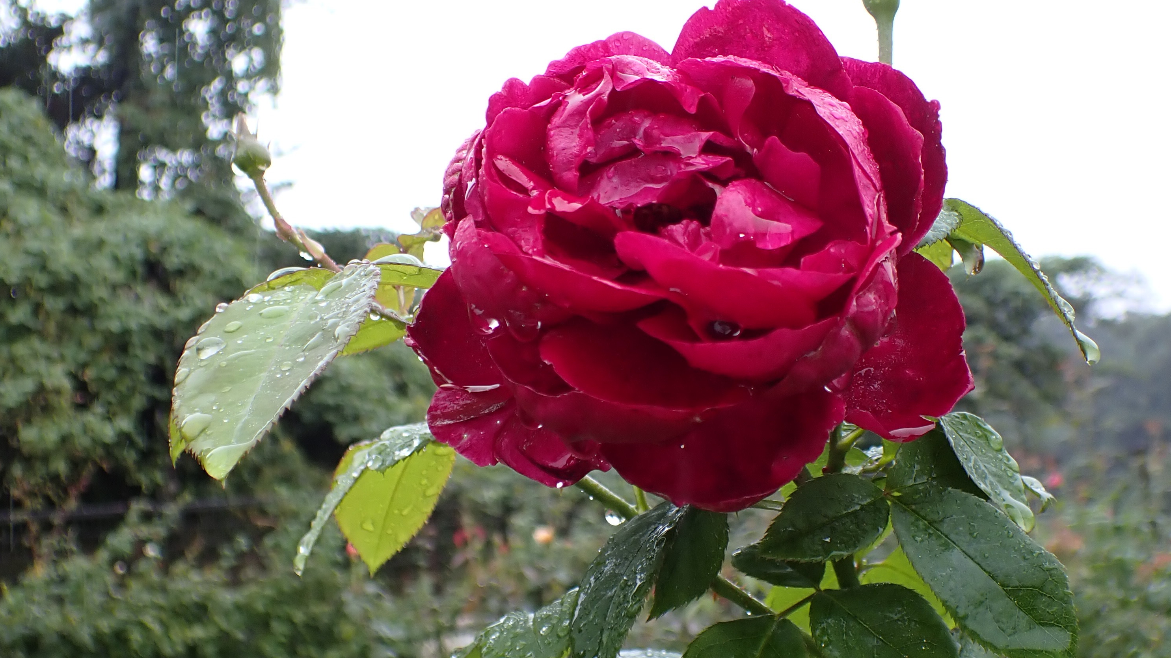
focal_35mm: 44
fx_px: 1366
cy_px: 393
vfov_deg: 27.0
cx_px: 590
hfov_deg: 46.4
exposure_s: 1/200
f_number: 2.3
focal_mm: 5.4
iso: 100
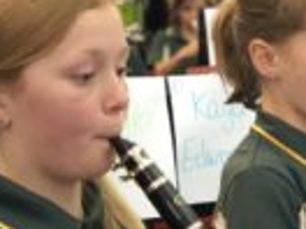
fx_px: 1388
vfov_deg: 9.5
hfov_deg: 12.3
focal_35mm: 157
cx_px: 345
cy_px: 134
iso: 160
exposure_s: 1/11
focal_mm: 6
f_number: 2.4
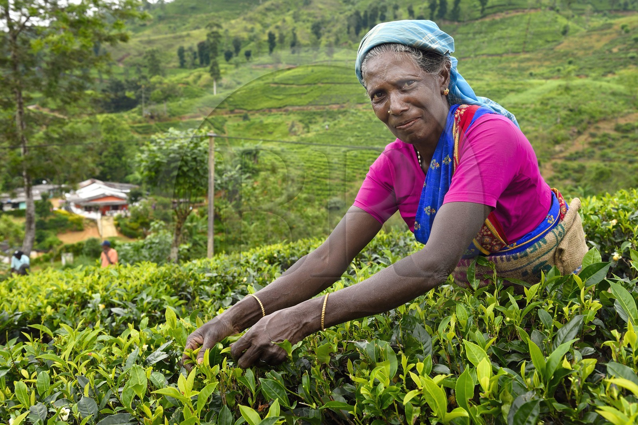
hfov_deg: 53.1
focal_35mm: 36
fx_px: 638
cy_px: 212
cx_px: 319
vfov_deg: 36.9
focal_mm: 36
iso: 400
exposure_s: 1/200
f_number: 8
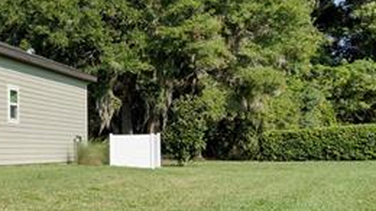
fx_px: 658
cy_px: 139
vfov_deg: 18.2
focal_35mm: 66
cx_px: -292
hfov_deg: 21.5
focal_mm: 16
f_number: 9
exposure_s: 1/400
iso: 400
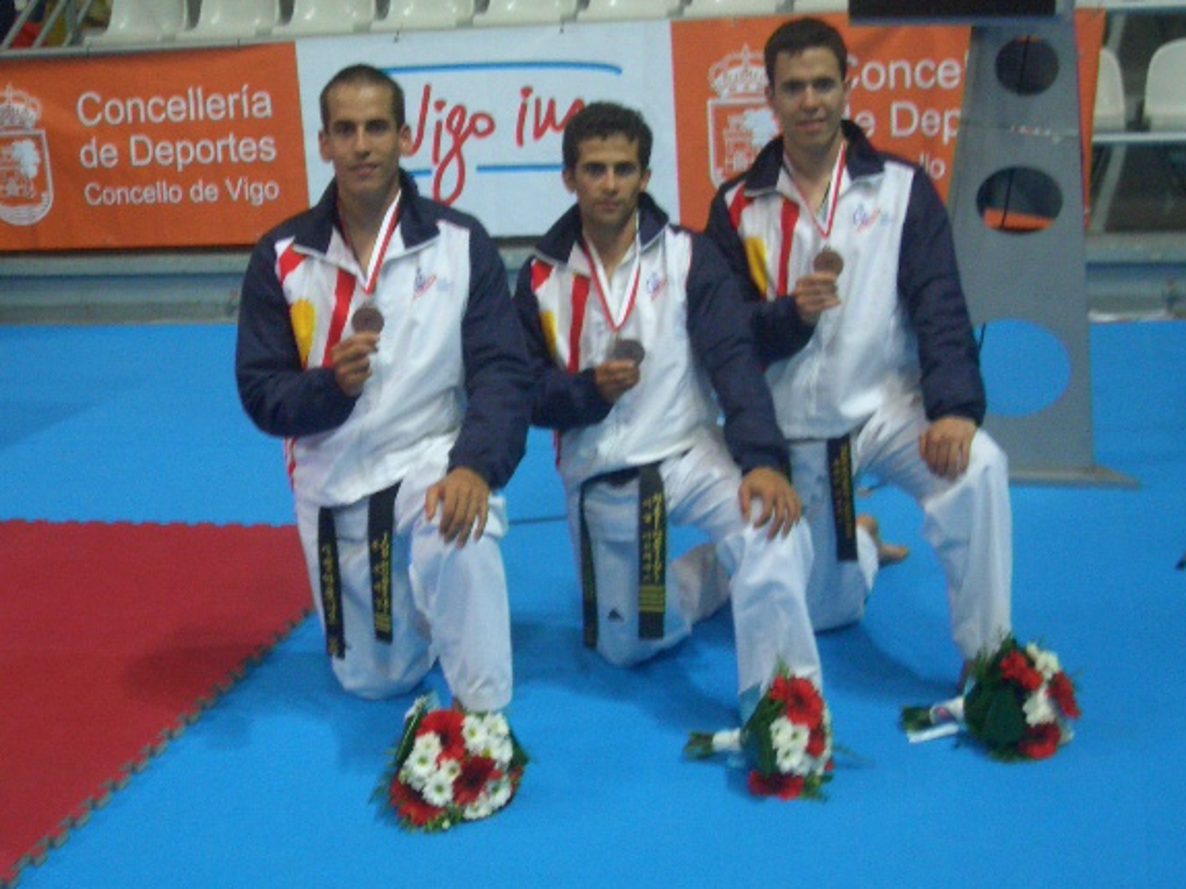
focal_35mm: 58
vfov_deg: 25.2
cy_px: 449
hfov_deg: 33.2
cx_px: 539
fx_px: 1986
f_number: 4.6
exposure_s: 1/50
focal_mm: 6.9
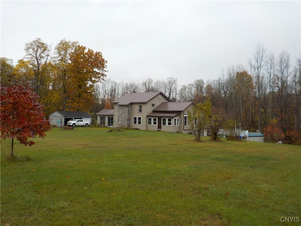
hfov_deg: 60.0
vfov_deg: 46.8
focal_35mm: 30
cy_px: 113
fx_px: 261
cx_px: 150
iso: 125
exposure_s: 1/500
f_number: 3.3
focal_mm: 4.1
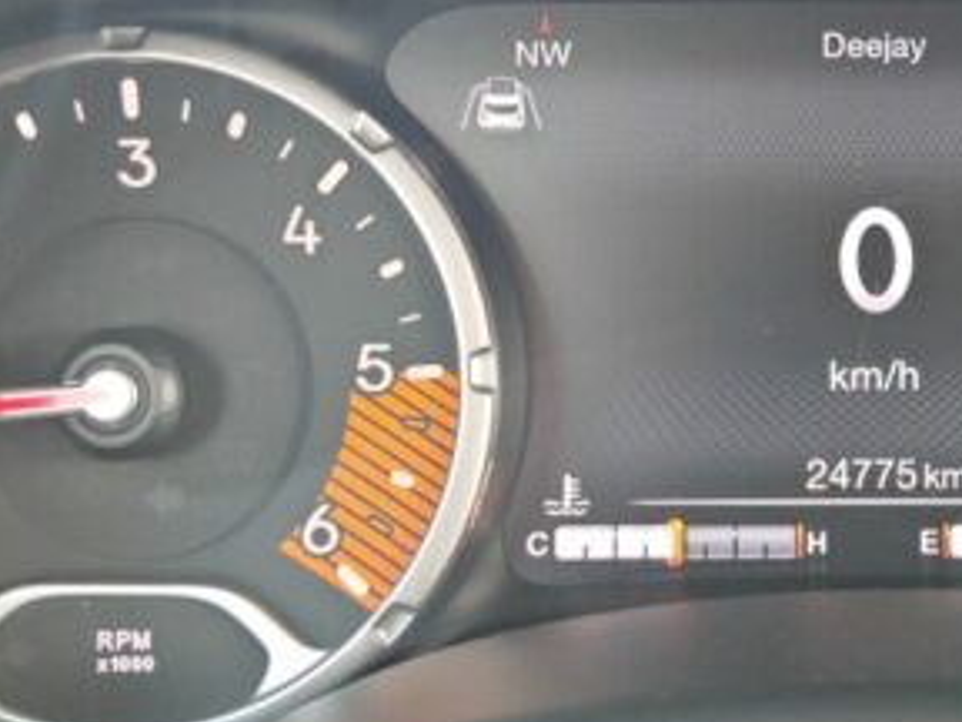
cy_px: 237
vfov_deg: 20.4
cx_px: 848
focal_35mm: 72
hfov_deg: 26.2
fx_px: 2001
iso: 200
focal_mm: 6.83
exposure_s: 1/100
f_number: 2
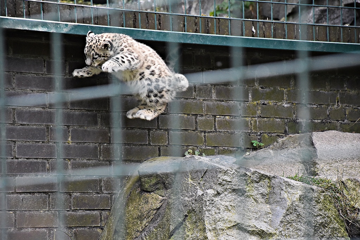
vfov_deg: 6.5
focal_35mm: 210
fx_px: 2100
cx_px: 180
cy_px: 120
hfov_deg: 9.8
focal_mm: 140
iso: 2000
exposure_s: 1/500
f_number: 5.6
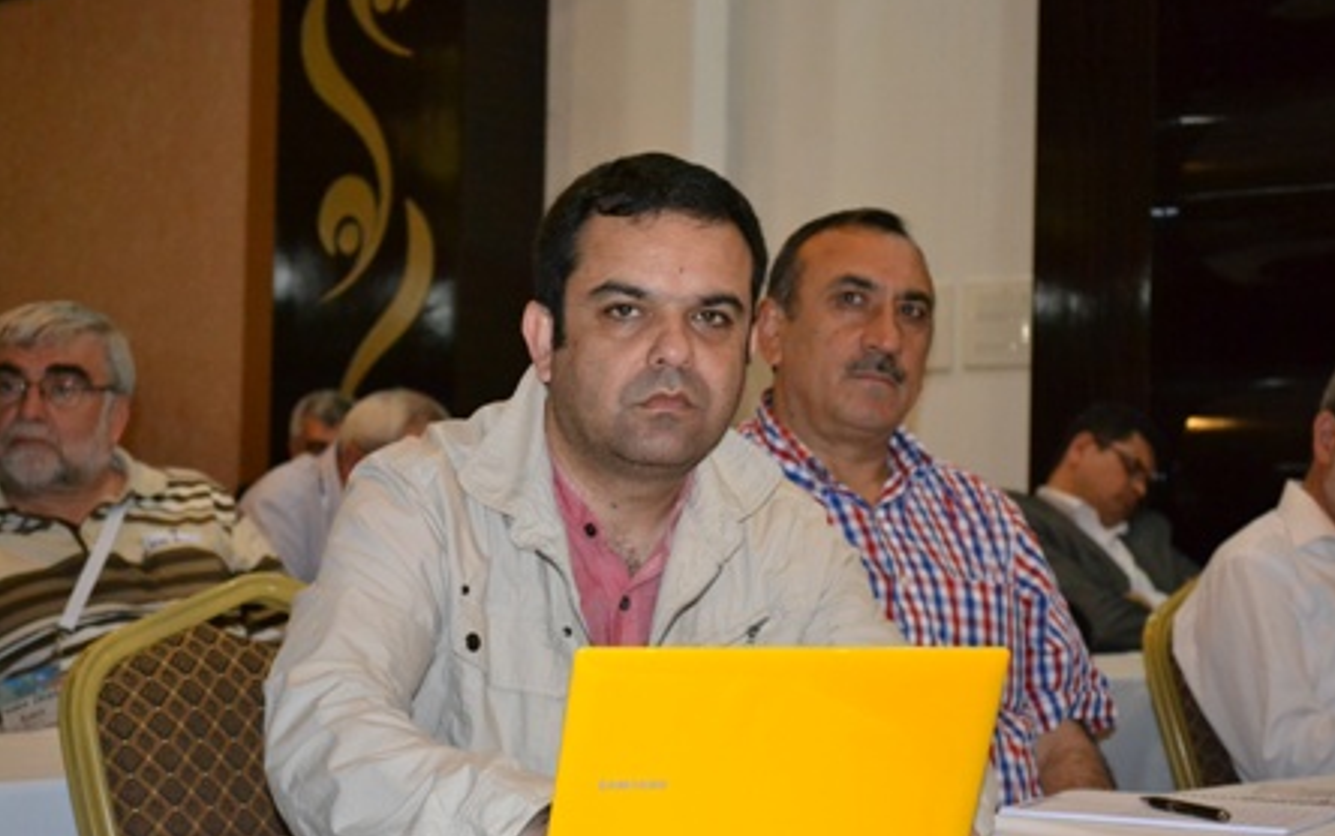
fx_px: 2694
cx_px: 671
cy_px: 426
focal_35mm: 74
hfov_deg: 27.8
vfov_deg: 17.6
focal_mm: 48
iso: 3200
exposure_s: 1/60
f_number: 5.3
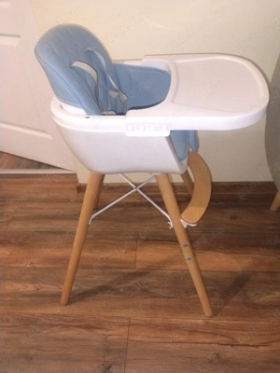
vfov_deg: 69.4
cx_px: 140
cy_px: 186
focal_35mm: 25
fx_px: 270
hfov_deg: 54.9
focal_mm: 4.71
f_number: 1.7
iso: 947
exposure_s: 1/50.3
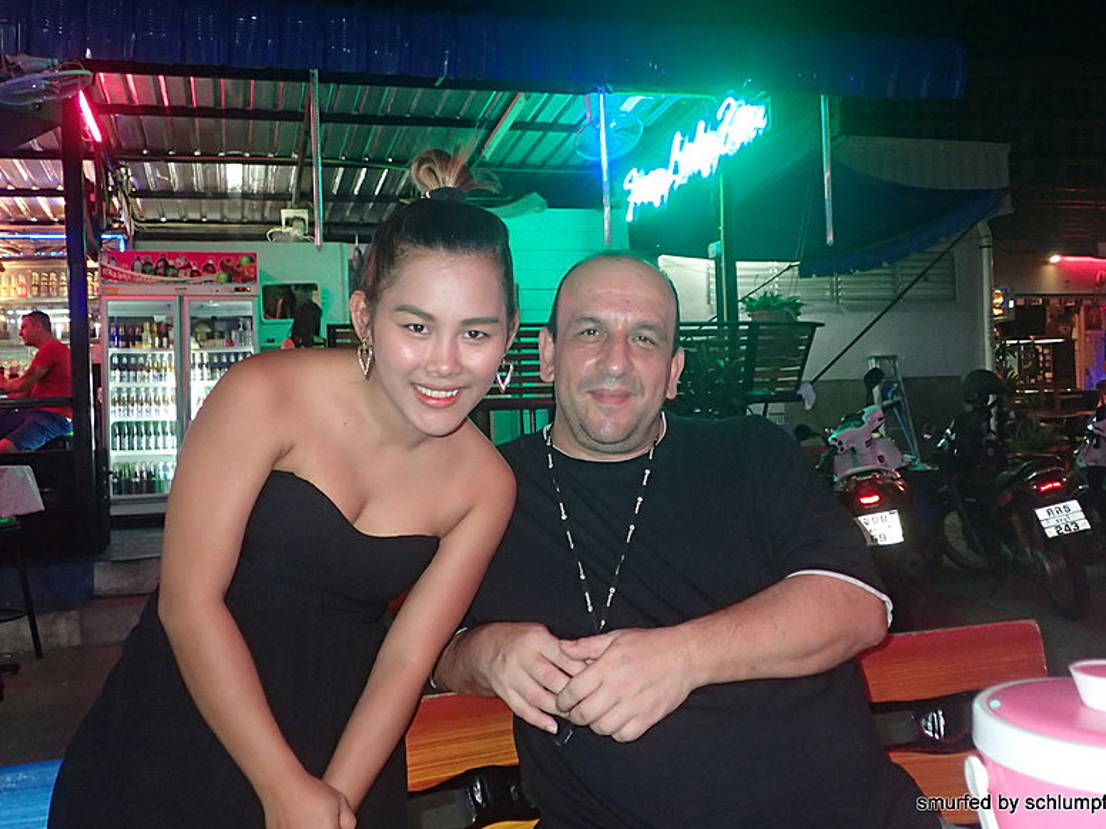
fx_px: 1054
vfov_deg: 42.9
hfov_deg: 55.3
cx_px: 564
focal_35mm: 33
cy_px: 410
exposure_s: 1/30
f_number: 2.4
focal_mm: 5.87
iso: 640
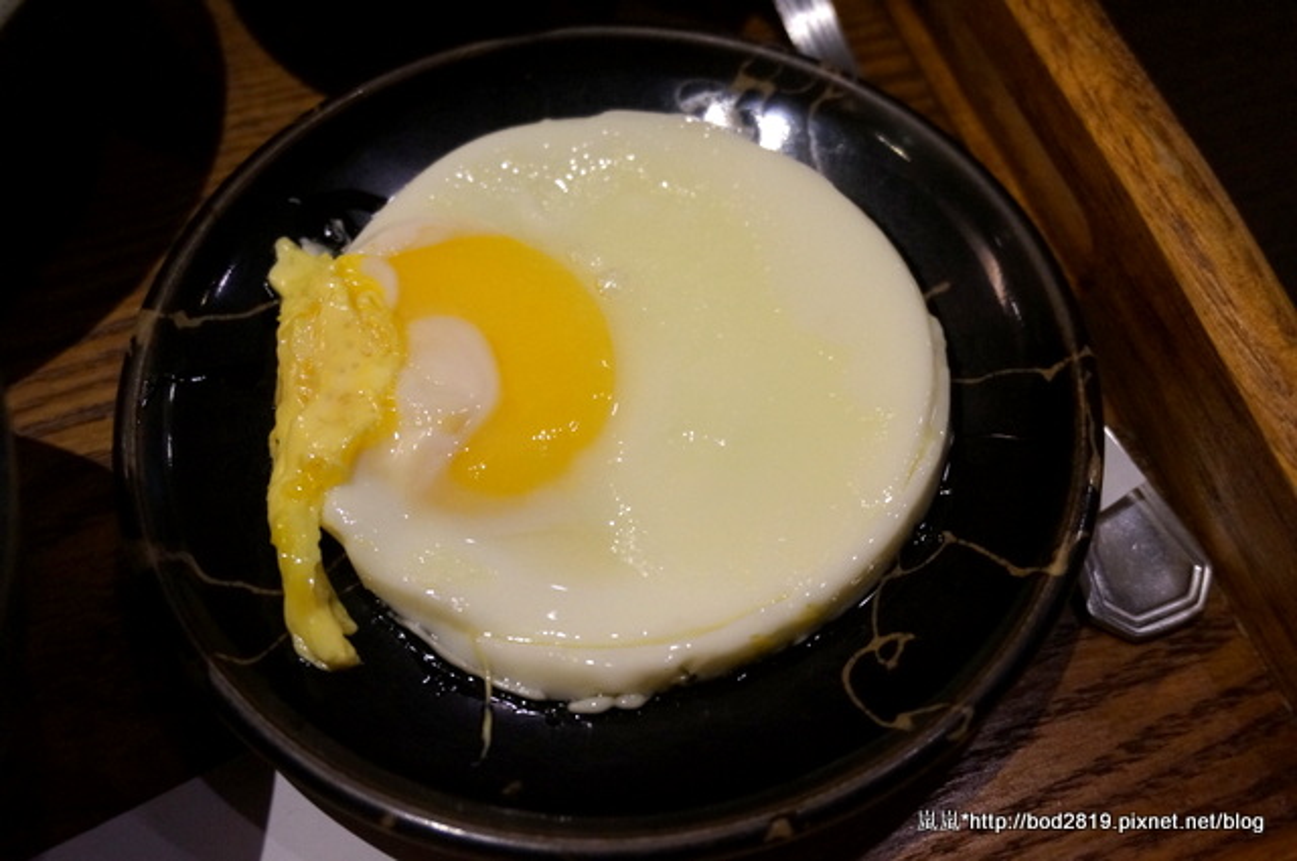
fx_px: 1349
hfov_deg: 51.3
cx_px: 648
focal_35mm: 38
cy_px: 430
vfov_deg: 35.4
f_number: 4.5
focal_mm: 25
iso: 2000
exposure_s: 1/60
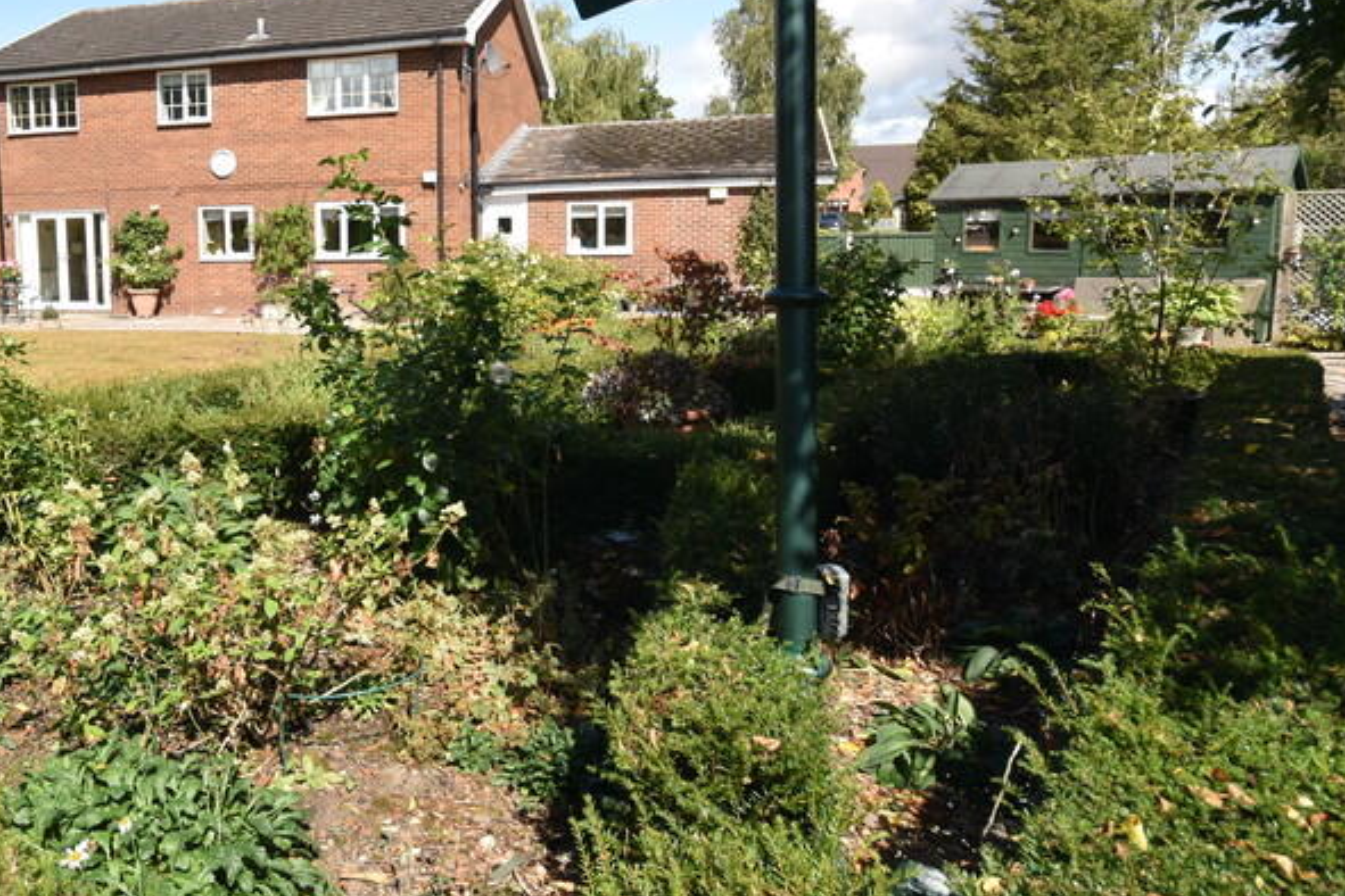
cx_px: 346
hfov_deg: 65.4
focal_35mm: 26
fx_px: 971
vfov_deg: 49.1
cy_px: 345
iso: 160
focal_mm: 10
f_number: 8
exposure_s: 1/250
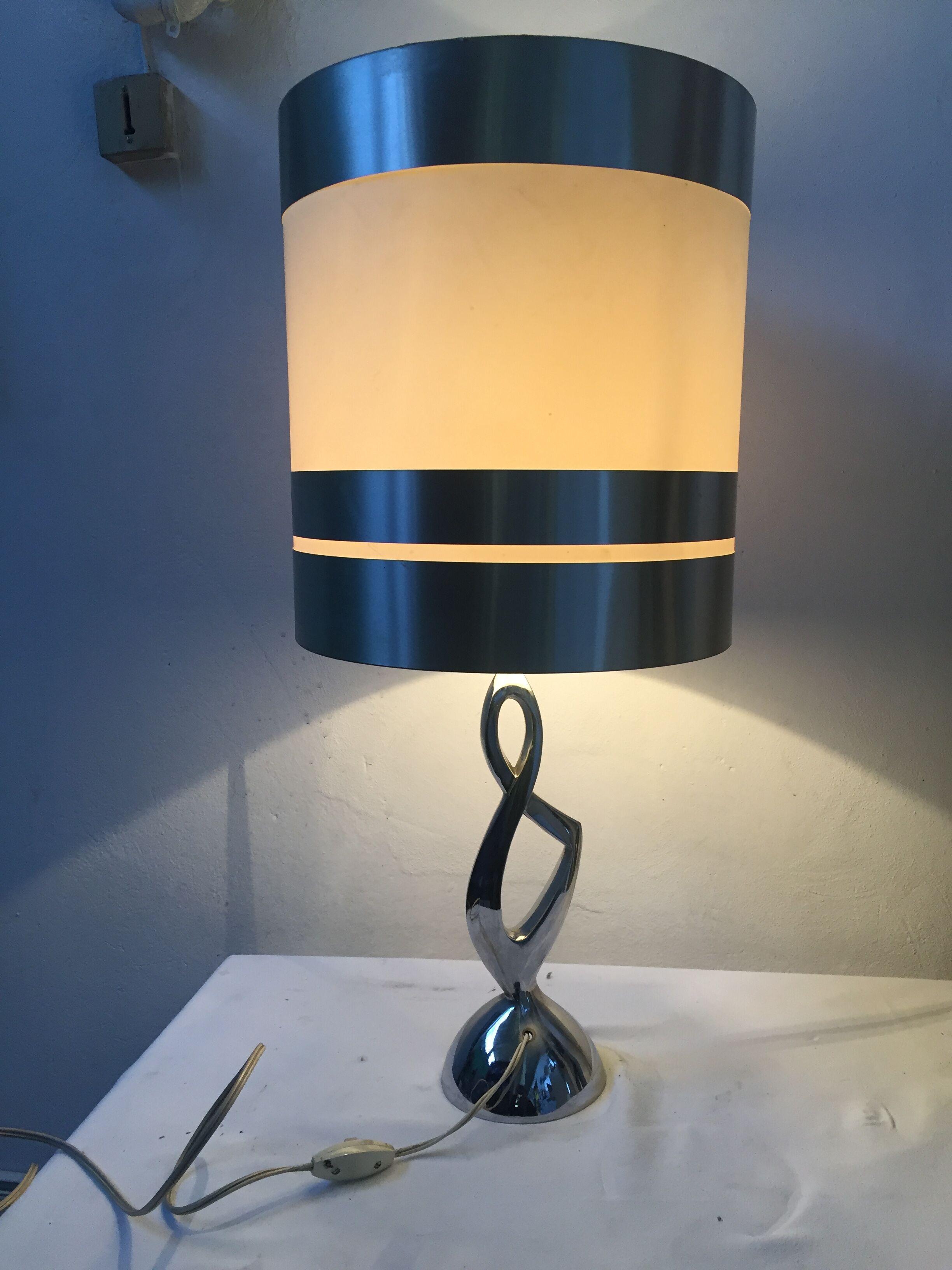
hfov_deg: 48.2
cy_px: 635
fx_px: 1063
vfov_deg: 61.7
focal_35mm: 29
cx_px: 476
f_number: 2.2
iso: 50
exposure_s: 1/33
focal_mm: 4.15
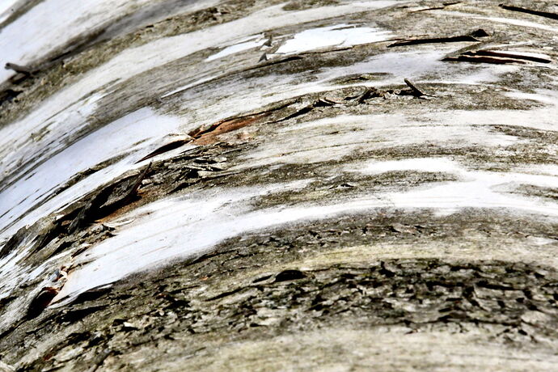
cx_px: 279
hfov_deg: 3.4
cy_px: 186
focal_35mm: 600
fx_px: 9299
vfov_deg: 2.3
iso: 1600
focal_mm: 300
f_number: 40
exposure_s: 1/100
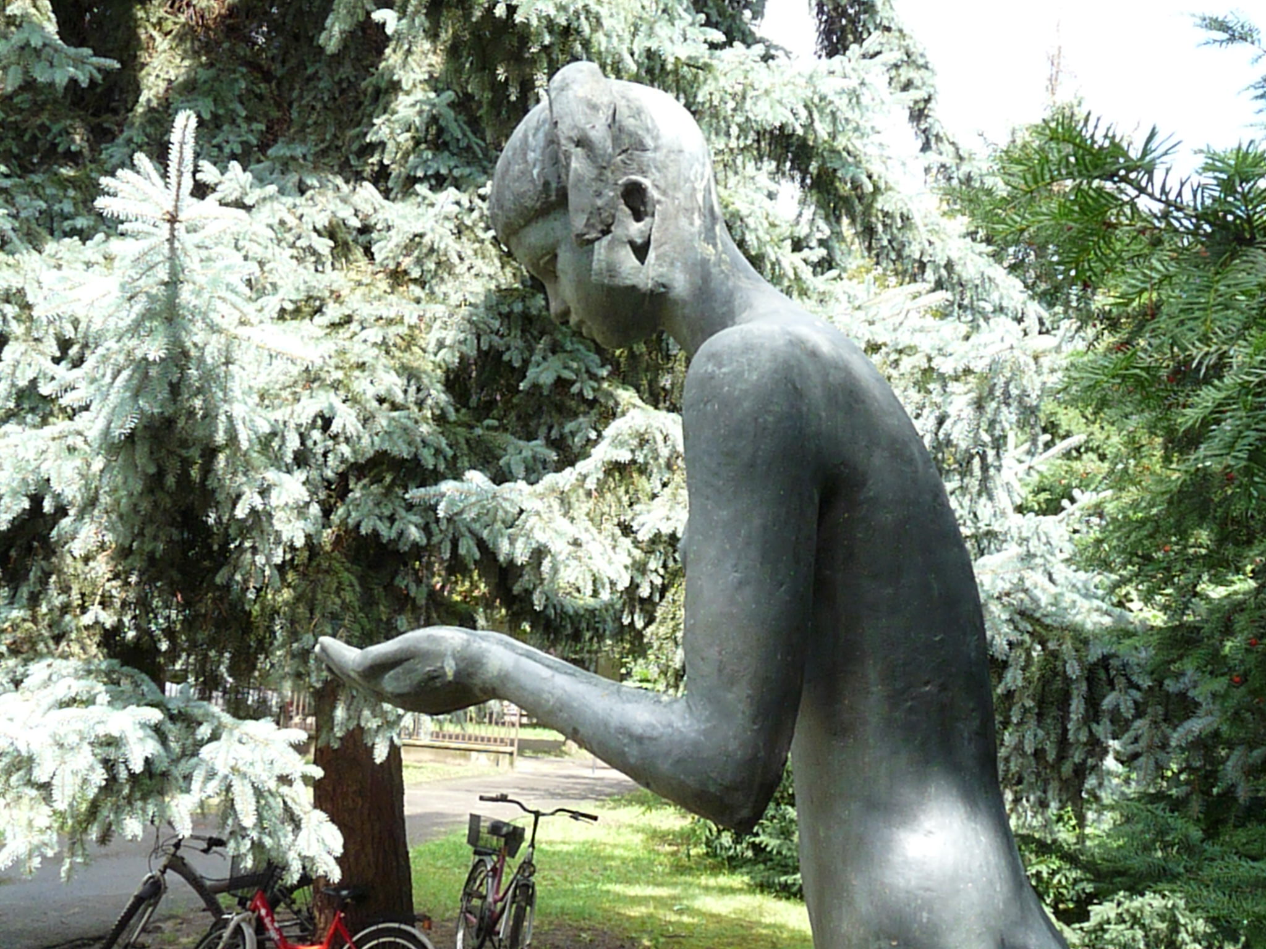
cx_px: 633
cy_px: 474
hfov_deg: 47.9
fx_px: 1426
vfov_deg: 36.8
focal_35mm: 39
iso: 800
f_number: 5.6
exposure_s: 1/400
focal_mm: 6.9
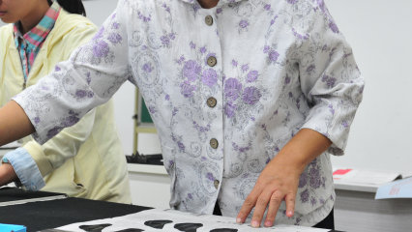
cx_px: 156
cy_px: 51
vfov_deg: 19.6
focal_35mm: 61
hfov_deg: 34.2
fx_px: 667
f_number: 3.5
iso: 400
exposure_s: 1/50
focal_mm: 24
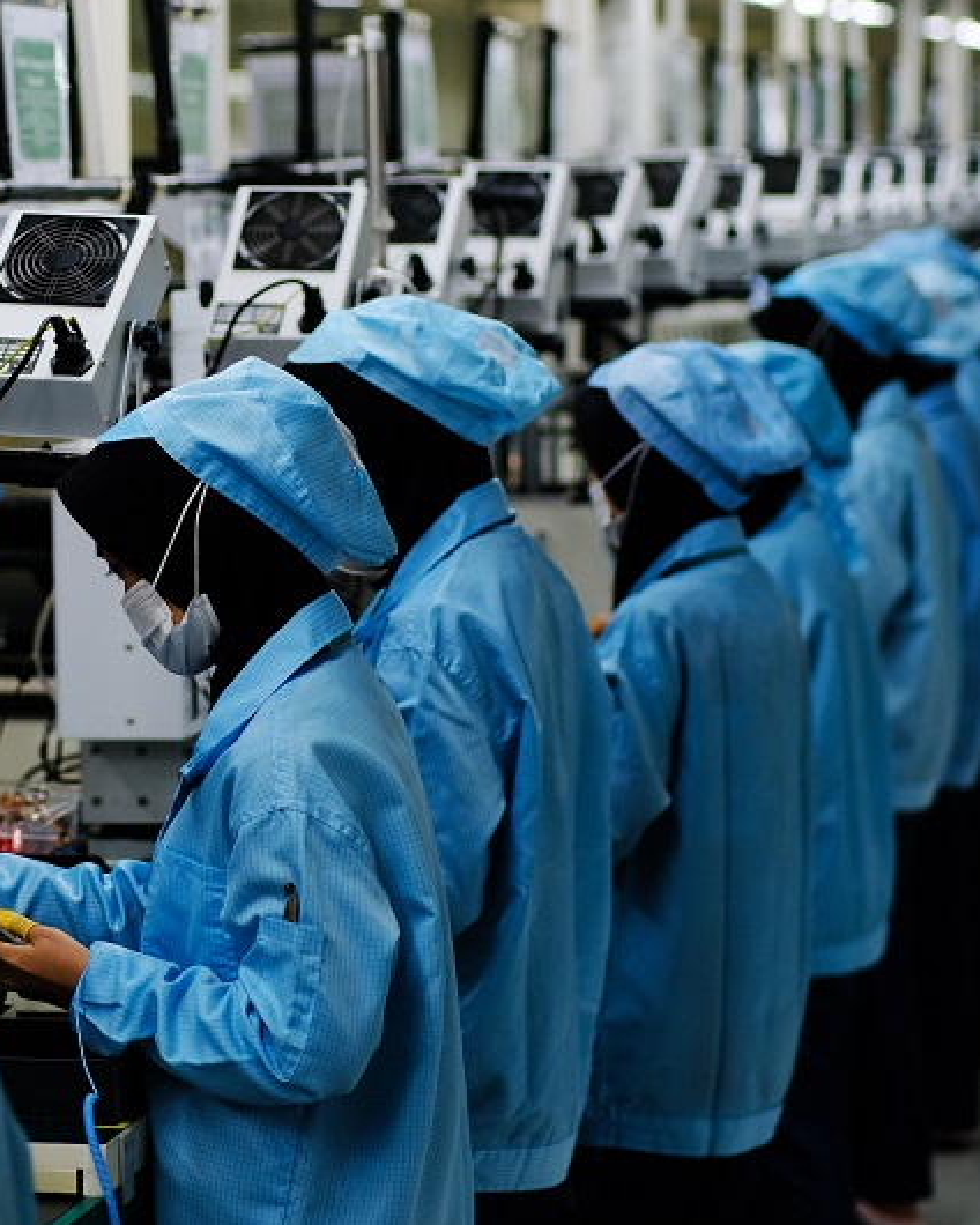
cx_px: 238
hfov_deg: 12.9
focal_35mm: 119
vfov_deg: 16.2
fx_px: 4314
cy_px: 614
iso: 320
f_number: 2
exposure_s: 1/300
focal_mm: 56
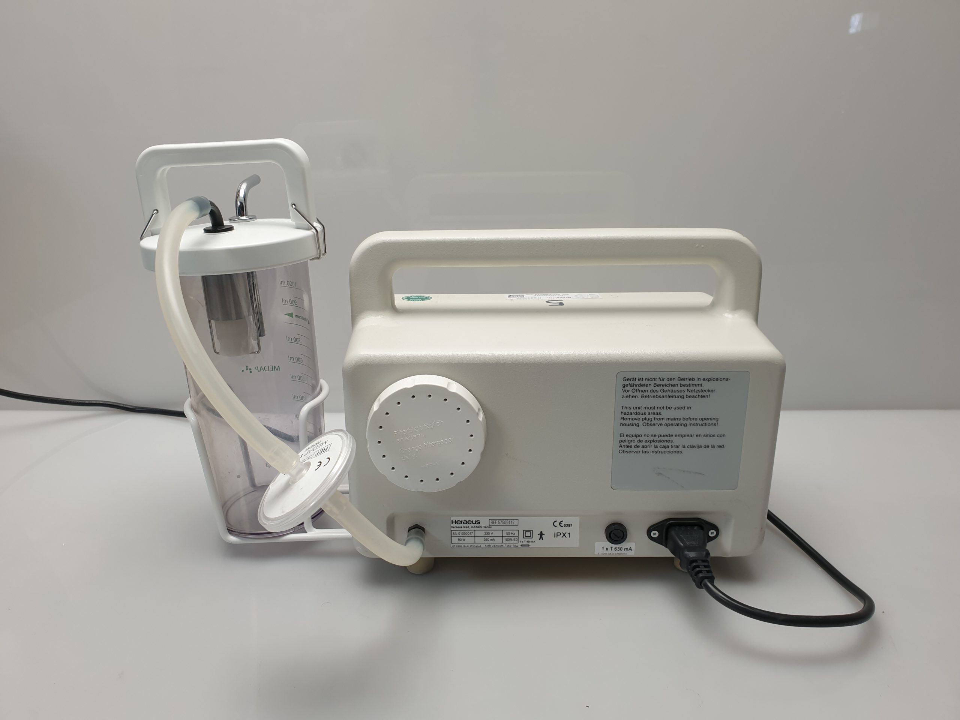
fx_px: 721
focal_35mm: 26
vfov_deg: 53.1
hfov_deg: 67.3
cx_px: 480
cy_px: 360
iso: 50
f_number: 2.4
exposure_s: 1/50
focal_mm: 4.3
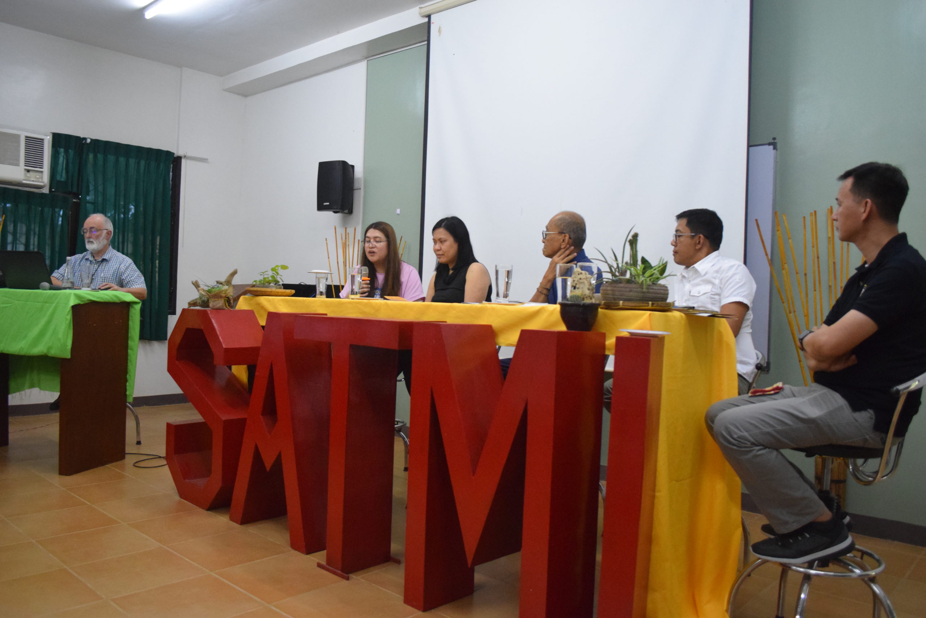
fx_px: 694
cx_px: 463
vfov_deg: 47.9
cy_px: 309
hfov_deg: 67.4
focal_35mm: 27
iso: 3200
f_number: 3.5
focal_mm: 18
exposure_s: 1/160
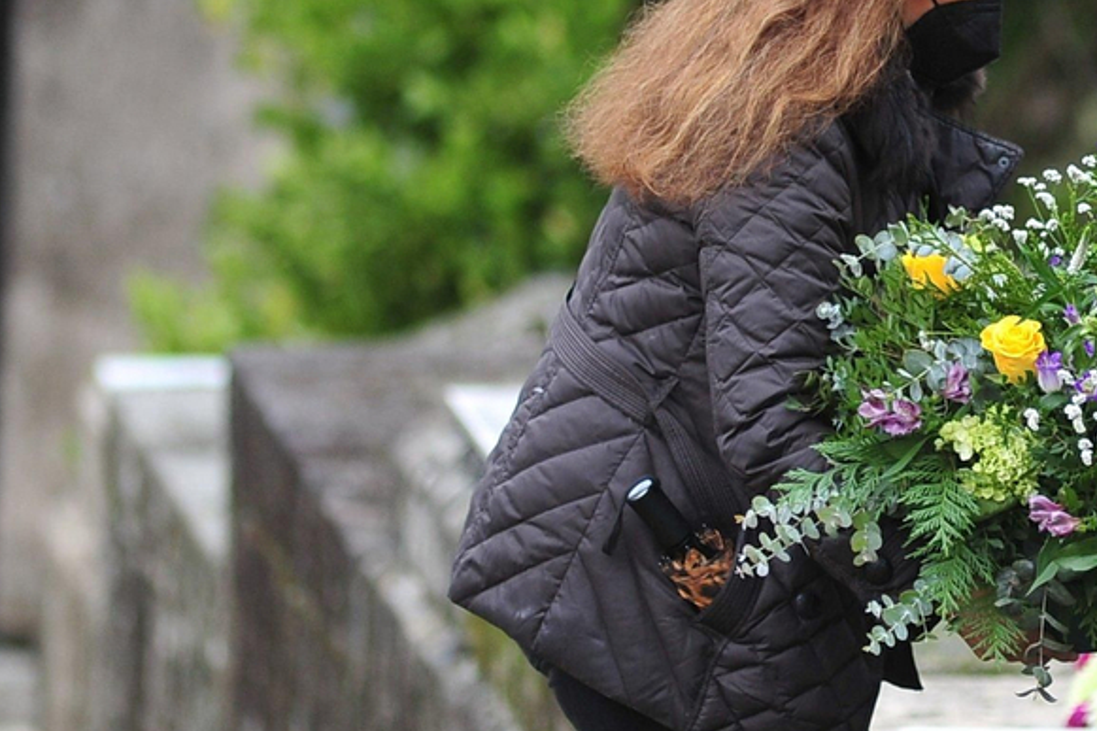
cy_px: 275
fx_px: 25161
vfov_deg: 1.7
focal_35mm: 826
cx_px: 1010
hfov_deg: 2.5
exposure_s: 1/1250
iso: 500
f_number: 2.8
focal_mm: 300
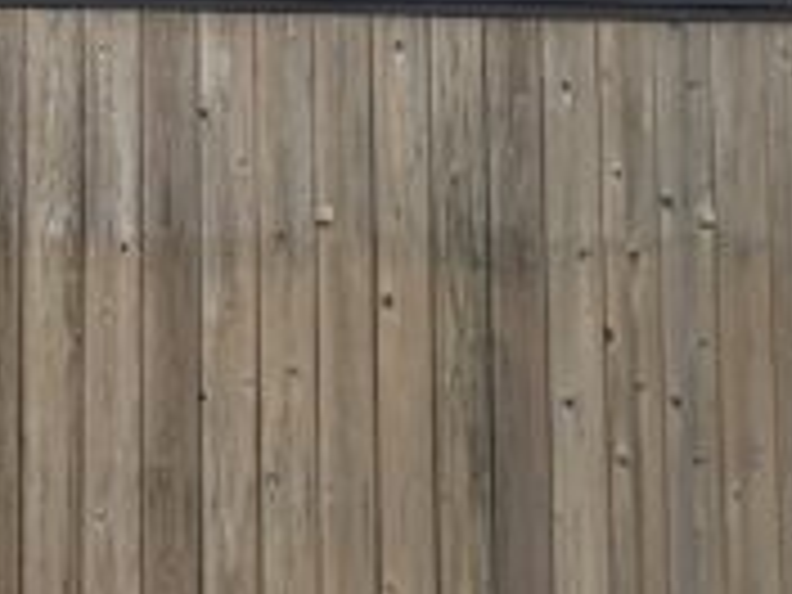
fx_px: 3066
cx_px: -27
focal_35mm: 134
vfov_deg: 10.8
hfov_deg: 14.5
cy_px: -176
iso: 25
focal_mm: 5.4
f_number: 1.8
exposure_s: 1/242
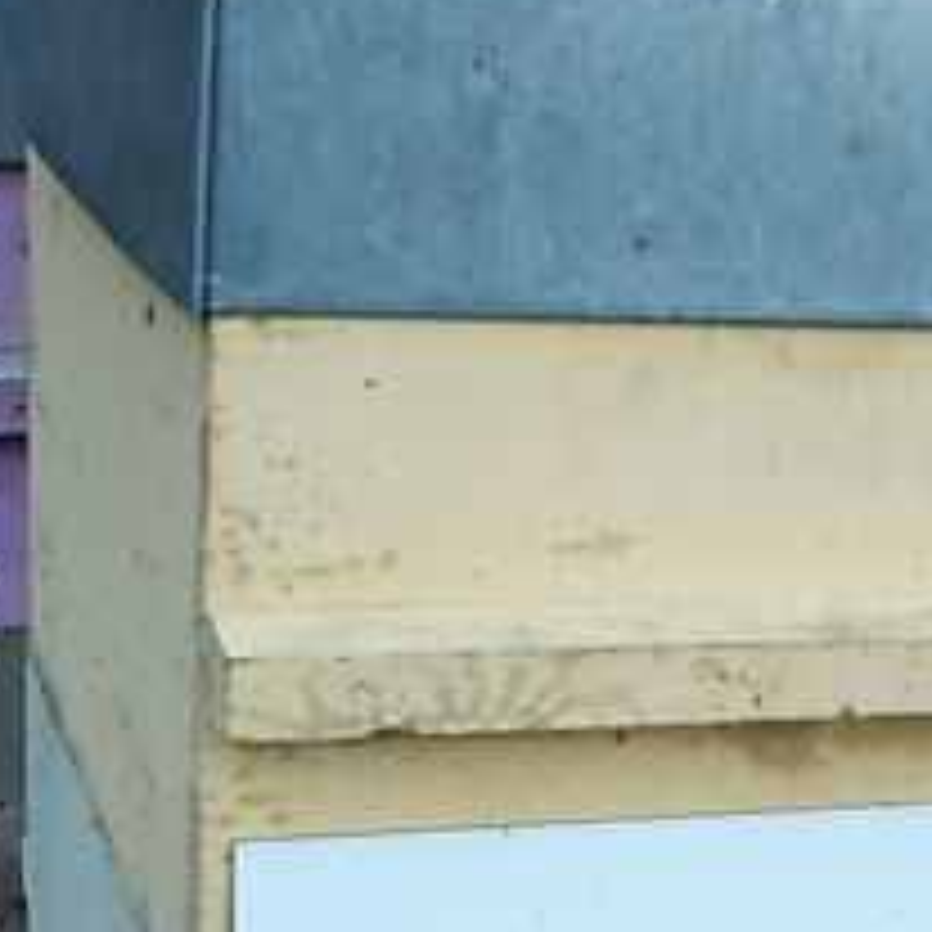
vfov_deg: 20.8
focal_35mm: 82
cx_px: 837
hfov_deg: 20.7
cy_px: 783
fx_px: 2498
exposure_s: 1/160
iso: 80
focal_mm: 5.7
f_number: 2.9
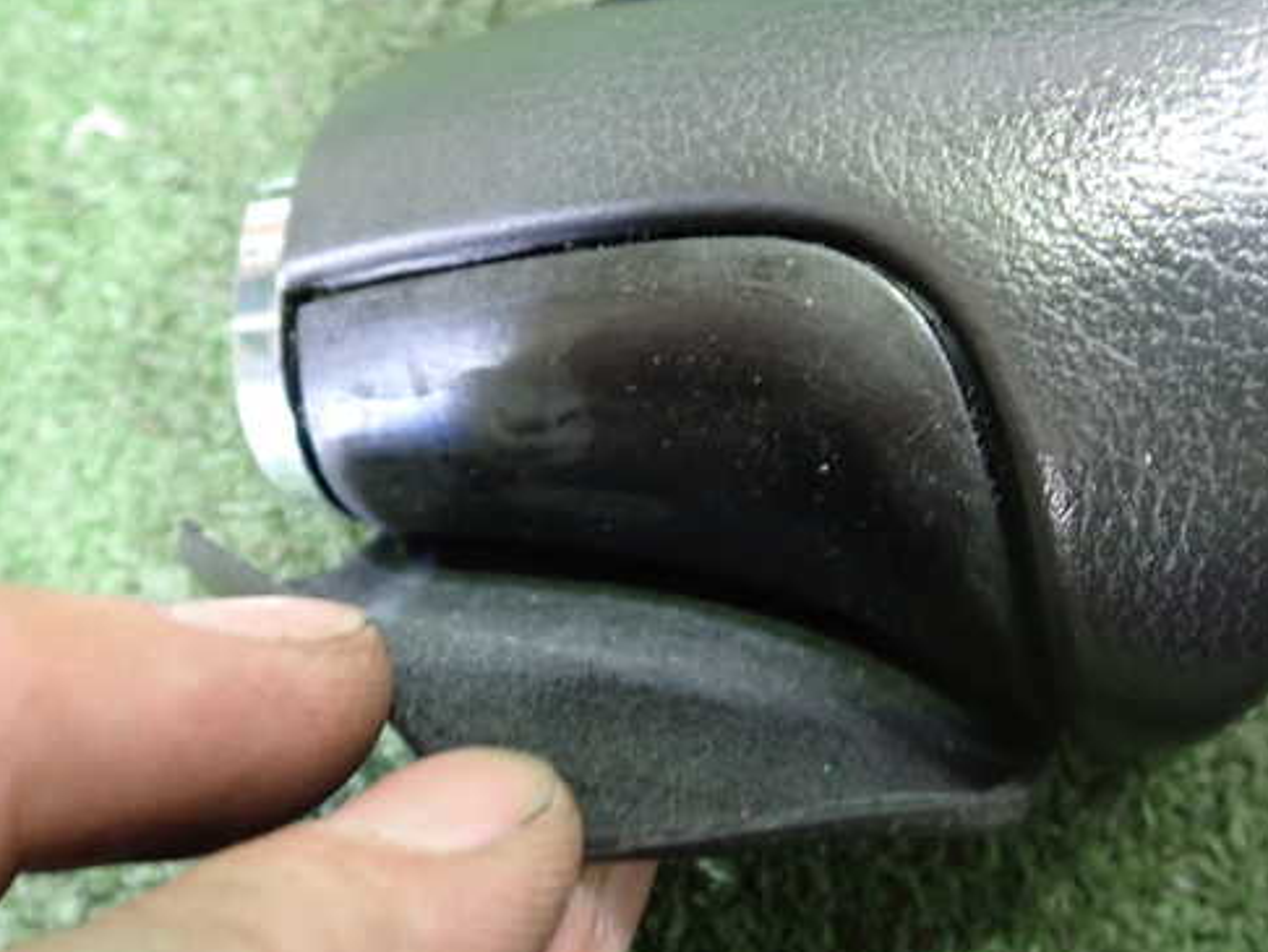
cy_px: 514
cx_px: 647
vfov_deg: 38.7
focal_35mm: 37
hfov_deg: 50.1
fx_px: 1356
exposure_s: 1/20
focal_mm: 5.4
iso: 800
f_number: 2.3
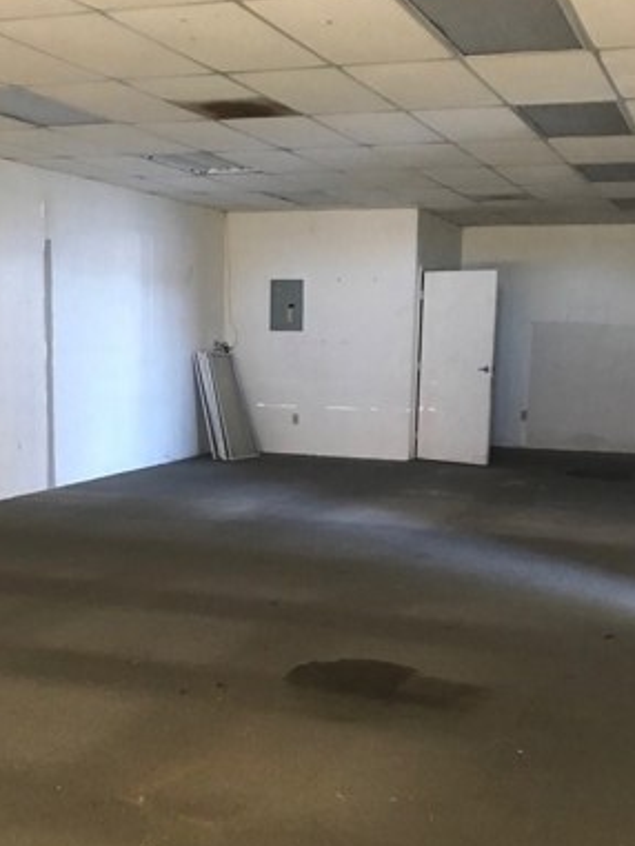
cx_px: 282
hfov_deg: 30.9
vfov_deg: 40.3
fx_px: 1149
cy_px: 502
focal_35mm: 47
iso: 100
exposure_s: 1/6
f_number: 1.8
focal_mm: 3.99
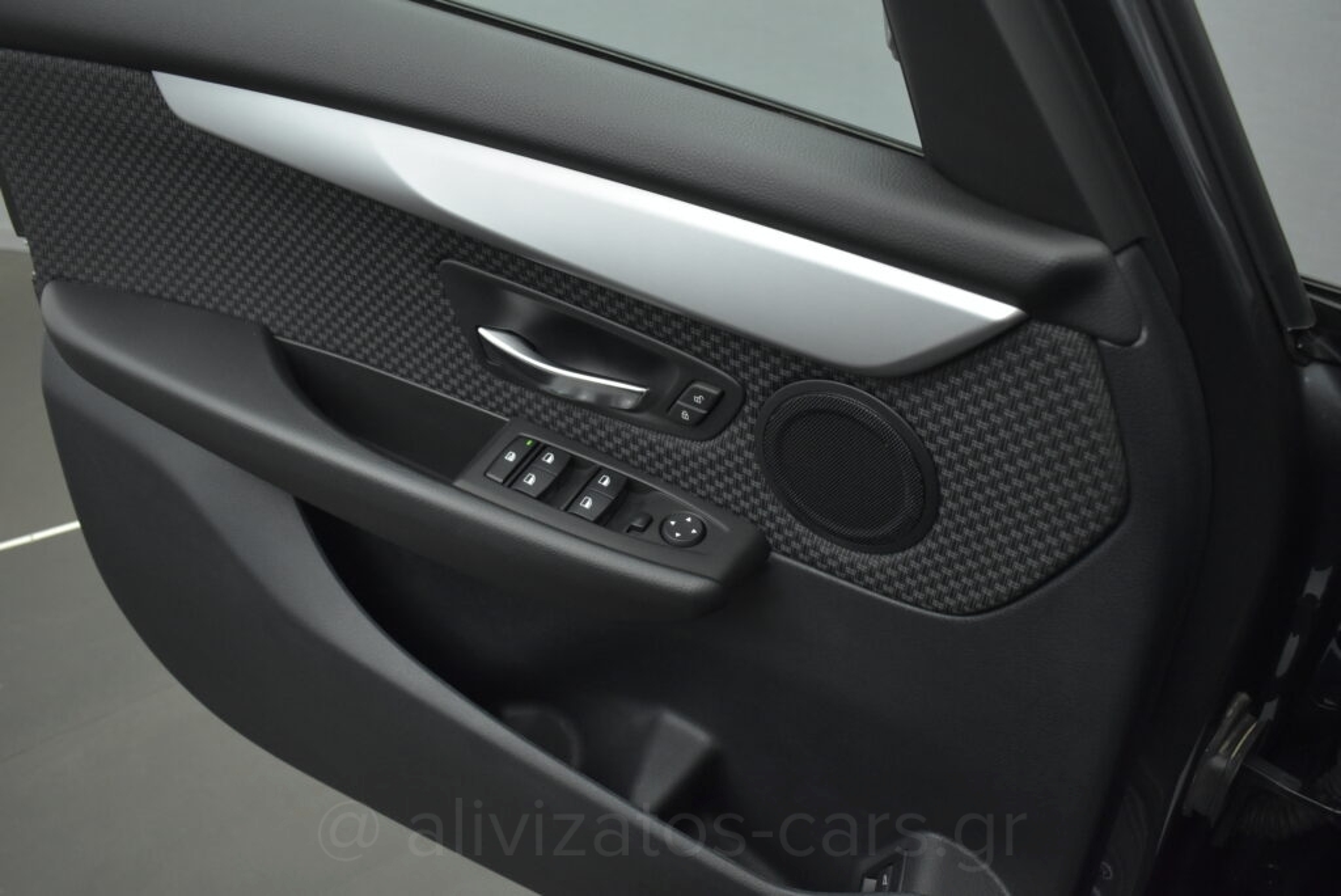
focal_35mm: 34
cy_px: 448
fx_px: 1286
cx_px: 670
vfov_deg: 38.4
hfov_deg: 55.1
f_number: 3.8
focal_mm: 23
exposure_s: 1/100
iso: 1600
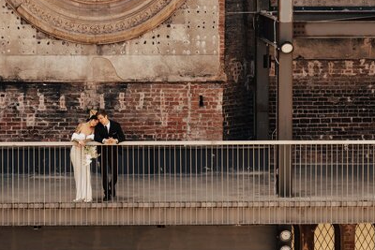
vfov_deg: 8.1
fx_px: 1771
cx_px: 86
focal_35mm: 170
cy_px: 26
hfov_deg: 12.0
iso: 80
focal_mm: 85
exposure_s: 1/250
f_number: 3.2
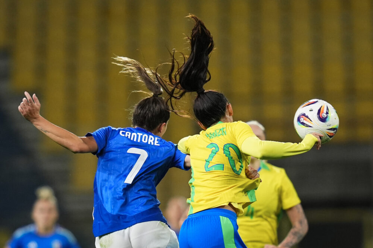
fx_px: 4143
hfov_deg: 5.2
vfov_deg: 3.4
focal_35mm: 400
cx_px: 186
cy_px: 124
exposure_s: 1/1600
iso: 2500
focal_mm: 400
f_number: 3.2
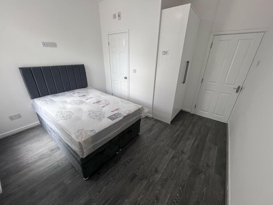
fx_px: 103
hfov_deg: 106.2
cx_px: 136
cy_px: 102
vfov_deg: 89.9
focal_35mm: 13
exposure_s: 1/100
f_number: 1.8
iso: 125
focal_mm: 1.57
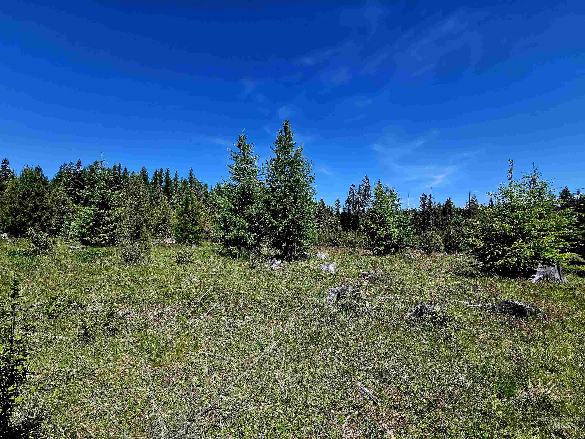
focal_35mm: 13
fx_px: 220
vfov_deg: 89.9
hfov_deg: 106.2
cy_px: 220
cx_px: 292
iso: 50
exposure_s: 1/2500
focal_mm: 2.2
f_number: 2.2
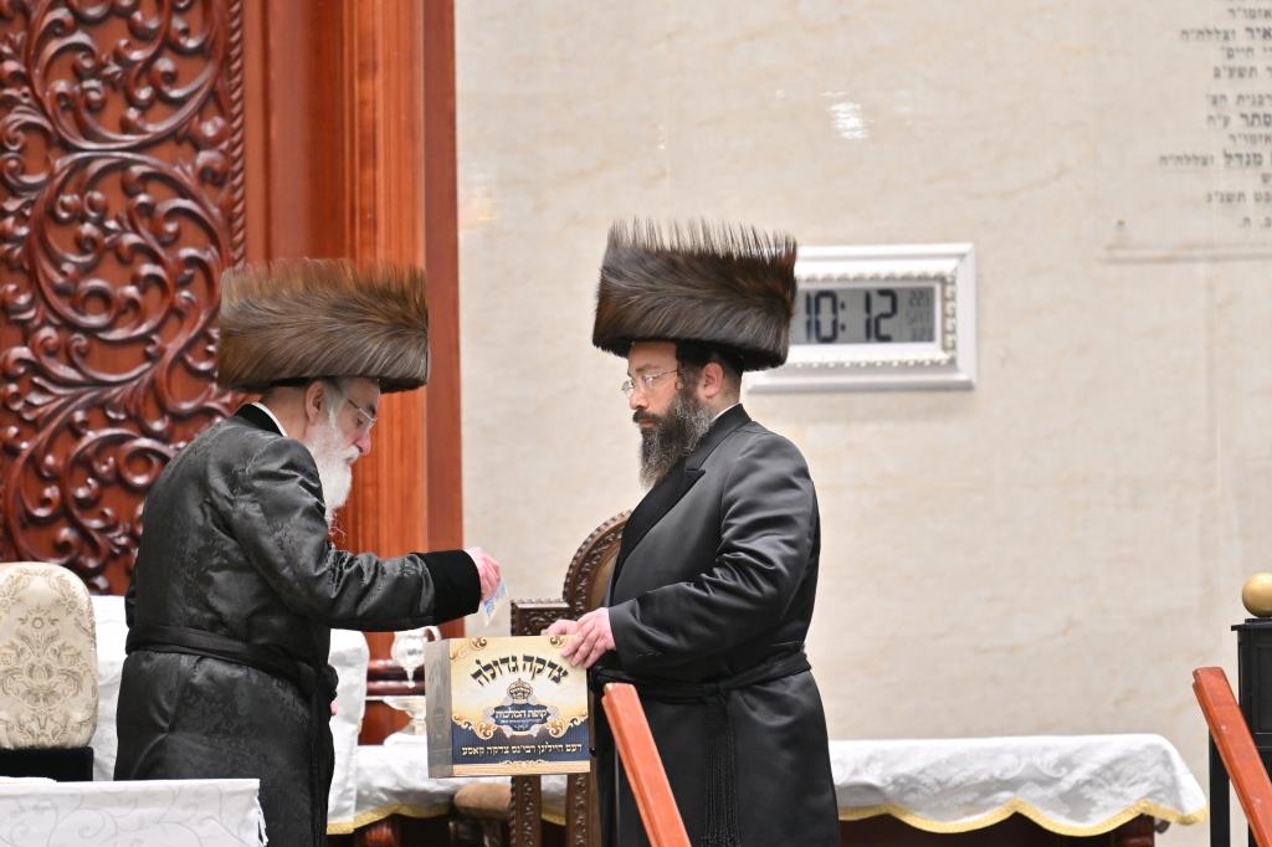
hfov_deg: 6.9
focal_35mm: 300
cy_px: 424
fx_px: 10596
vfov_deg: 4.6
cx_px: 636
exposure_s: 1/500
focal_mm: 200
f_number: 2.8
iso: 640
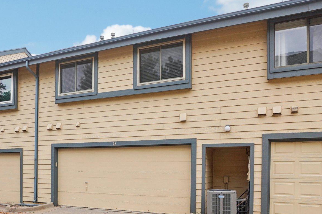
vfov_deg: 46.0
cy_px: 134
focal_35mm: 28
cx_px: 112
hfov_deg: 64.1
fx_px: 250
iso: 100
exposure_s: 1/160
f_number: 8
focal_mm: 11
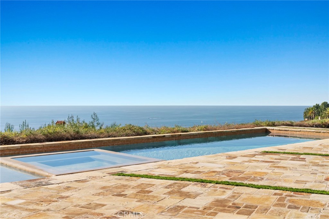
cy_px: 110
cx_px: 164
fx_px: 393
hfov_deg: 45.4
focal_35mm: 43
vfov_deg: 31.2
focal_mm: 43
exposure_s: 1/800
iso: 200
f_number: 8
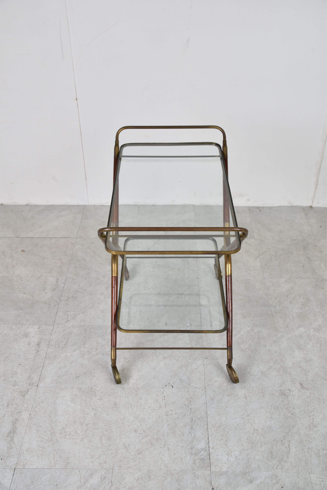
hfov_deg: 36.9
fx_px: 490
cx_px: 164
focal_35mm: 36
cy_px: 245
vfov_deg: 53.1
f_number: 3.8
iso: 200
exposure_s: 1/60
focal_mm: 24
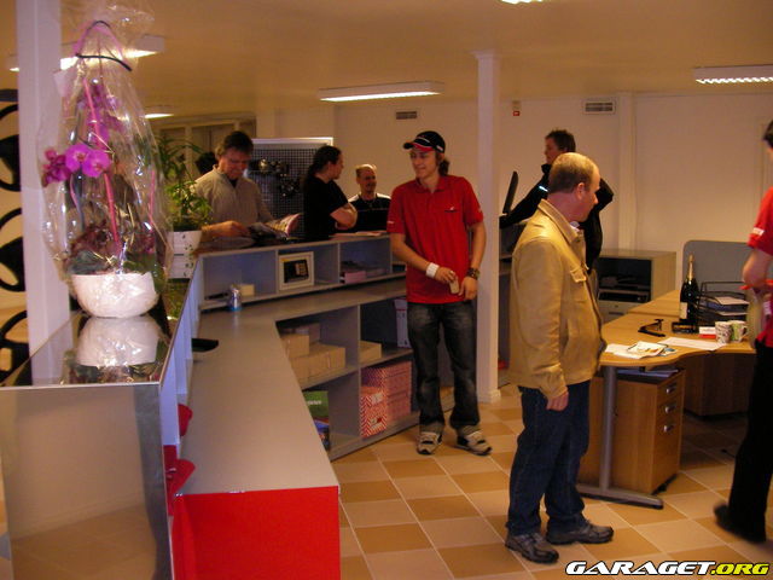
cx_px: 386
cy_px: 290
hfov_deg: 45.8
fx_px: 916
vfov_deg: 35.1
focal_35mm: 41
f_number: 3.5
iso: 253
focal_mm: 6.3
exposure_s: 1/30
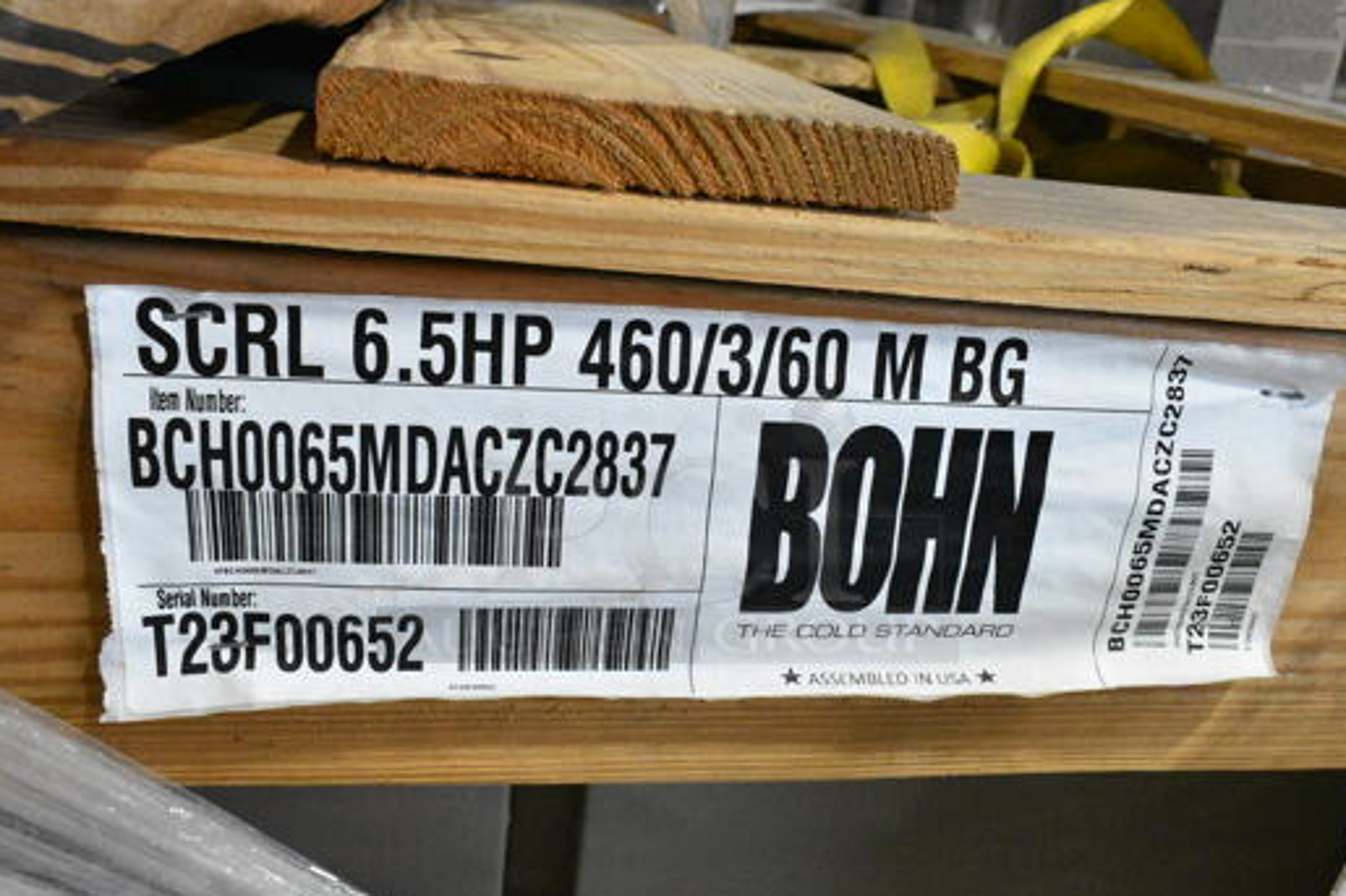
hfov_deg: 58.7
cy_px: 525
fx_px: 1196
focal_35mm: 32
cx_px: 669
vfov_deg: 41.0
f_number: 10
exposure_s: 1/400
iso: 6400
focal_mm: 18
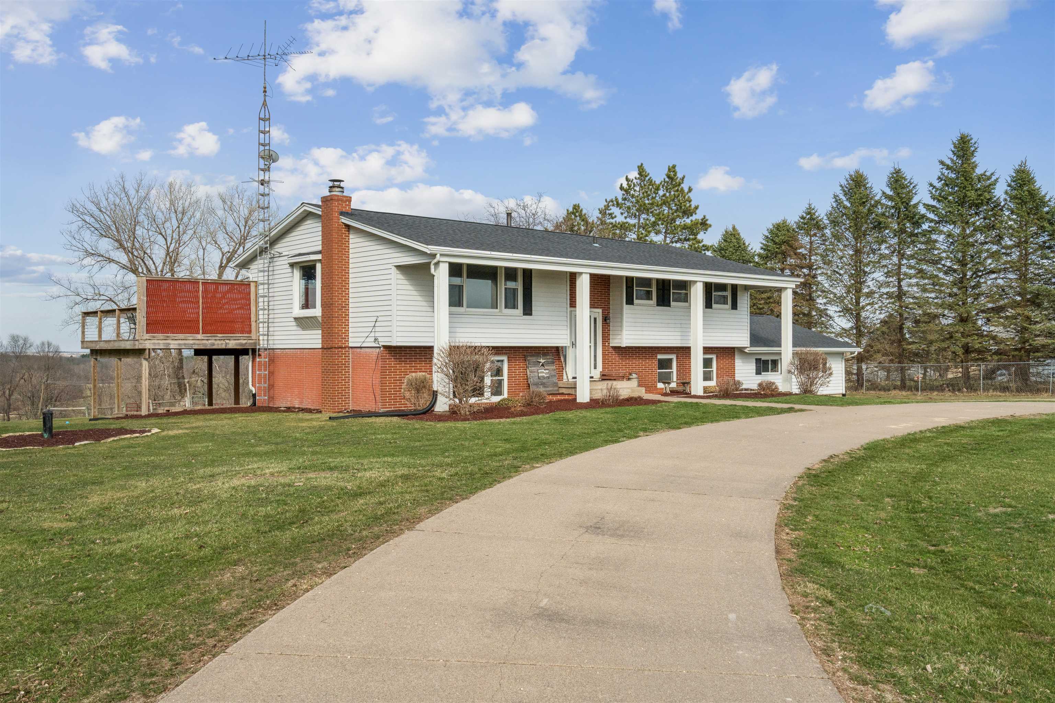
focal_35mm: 32
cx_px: 528
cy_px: 352
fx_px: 938
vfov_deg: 41.1
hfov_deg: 58.7
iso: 800
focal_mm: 32
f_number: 14
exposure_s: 1/800
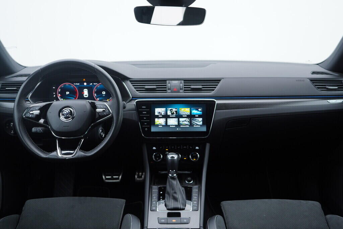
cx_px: 172
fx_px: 343
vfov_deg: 36.9
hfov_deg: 53.1
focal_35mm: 36
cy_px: 114
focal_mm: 24
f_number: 2.8
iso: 125
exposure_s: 1/40
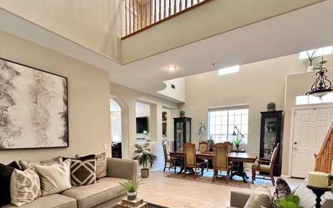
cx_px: 166
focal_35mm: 19
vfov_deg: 59.6
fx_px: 172
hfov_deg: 88.0
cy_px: 150
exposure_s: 1/60
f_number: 2.2
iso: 250
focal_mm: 2.22
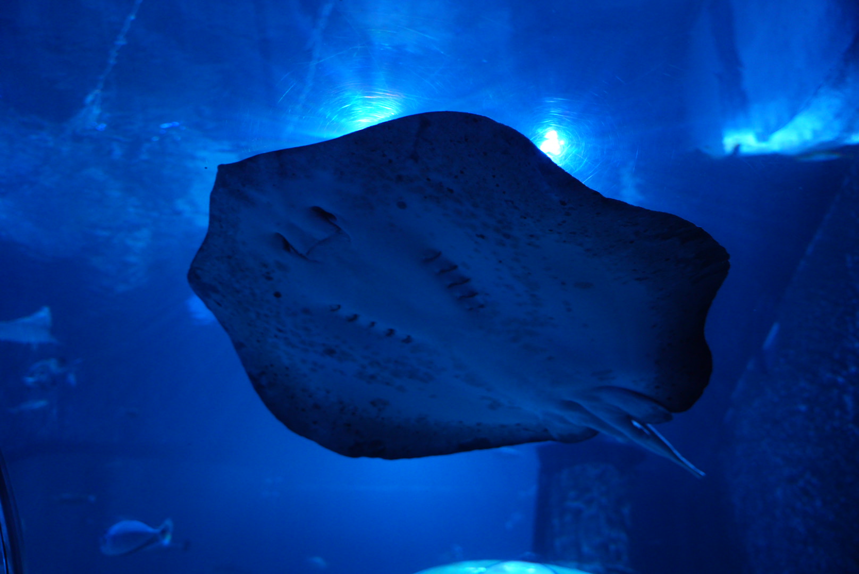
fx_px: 755
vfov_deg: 41.7
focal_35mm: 32
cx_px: 430
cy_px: 287
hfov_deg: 59.3
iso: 2500
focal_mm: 31.6
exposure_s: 1/400
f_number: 2.8
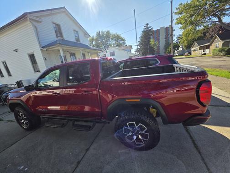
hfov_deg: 106.2
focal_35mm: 13
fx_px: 86
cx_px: 115
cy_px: 86
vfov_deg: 89.9
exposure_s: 1/1225
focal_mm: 2.2
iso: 40
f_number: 1.9
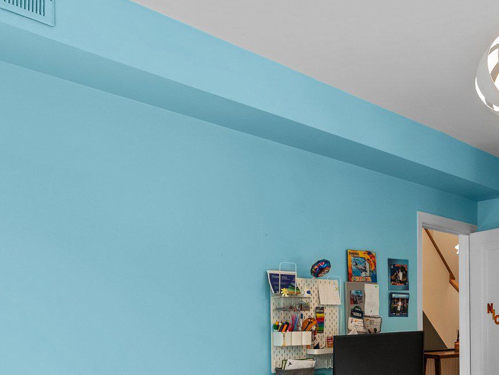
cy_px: 323
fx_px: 519
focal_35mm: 36
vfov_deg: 37.6
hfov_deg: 50.5
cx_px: 330
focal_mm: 16
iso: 250
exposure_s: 1/6
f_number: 8
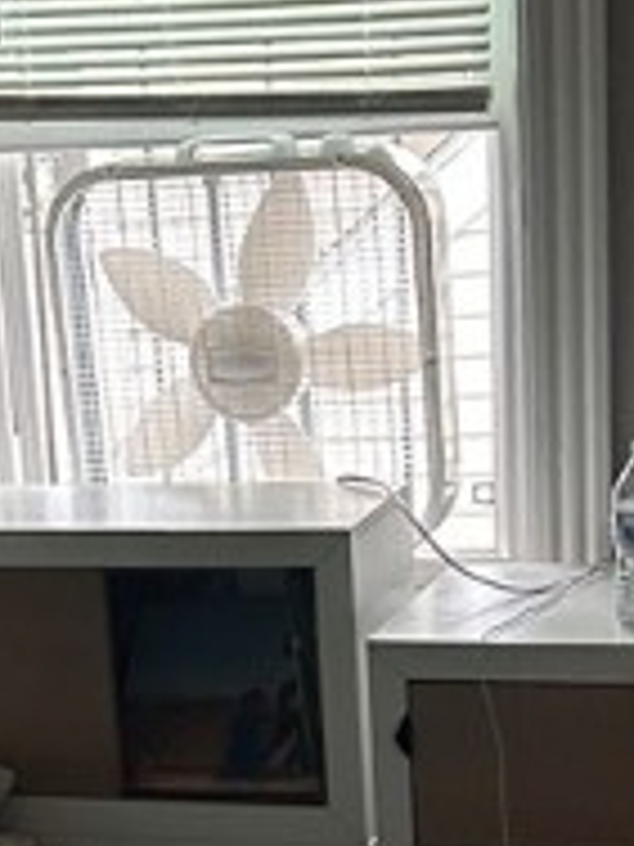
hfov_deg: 13.9
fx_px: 2589
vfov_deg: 18.2
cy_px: 801
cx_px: 175
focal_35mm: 106
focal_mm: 5.7
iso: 400
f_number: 1.5
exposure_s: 1/40
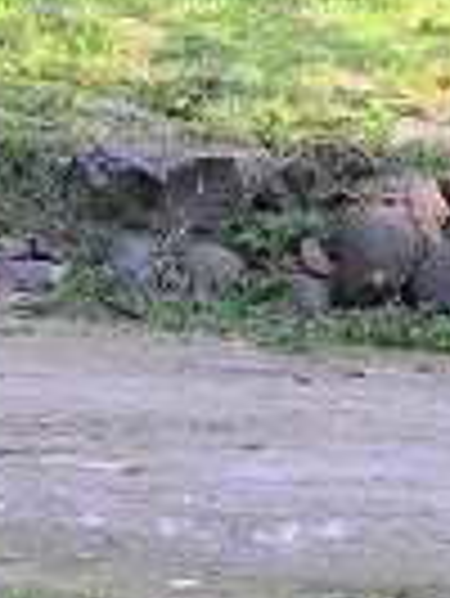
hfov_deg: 2.1
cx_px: -446
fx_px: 12408
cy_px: 1596
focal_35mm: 717
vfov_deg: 2.7
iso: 100
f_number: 4.5
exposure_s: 1/97.5
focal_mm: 25.4
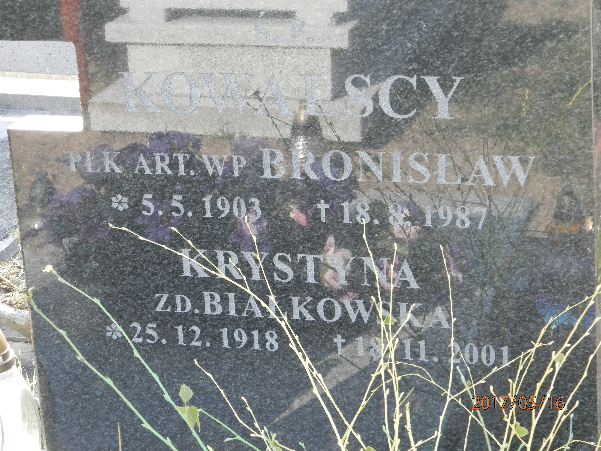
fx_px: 1424
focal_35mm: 82
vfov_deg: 18.0
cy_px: 226
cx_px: 300
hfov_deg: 23.8
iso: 200
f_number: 4.2
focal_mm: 14.6
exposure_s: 1/125
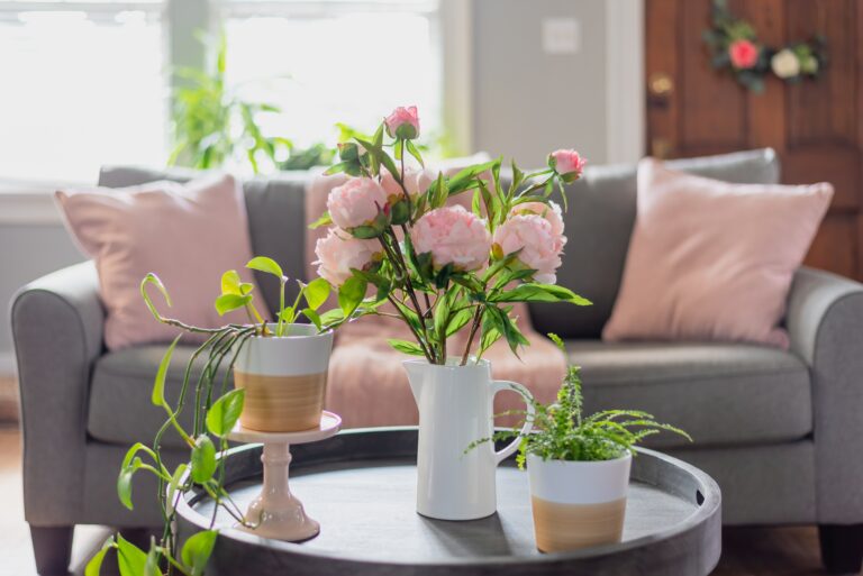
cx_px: 432
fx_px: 1199
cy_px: 288
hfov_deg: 39.6
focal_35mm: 50
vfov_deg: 27.0
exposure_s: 1/160
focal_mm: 50
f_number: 1.8
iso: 320
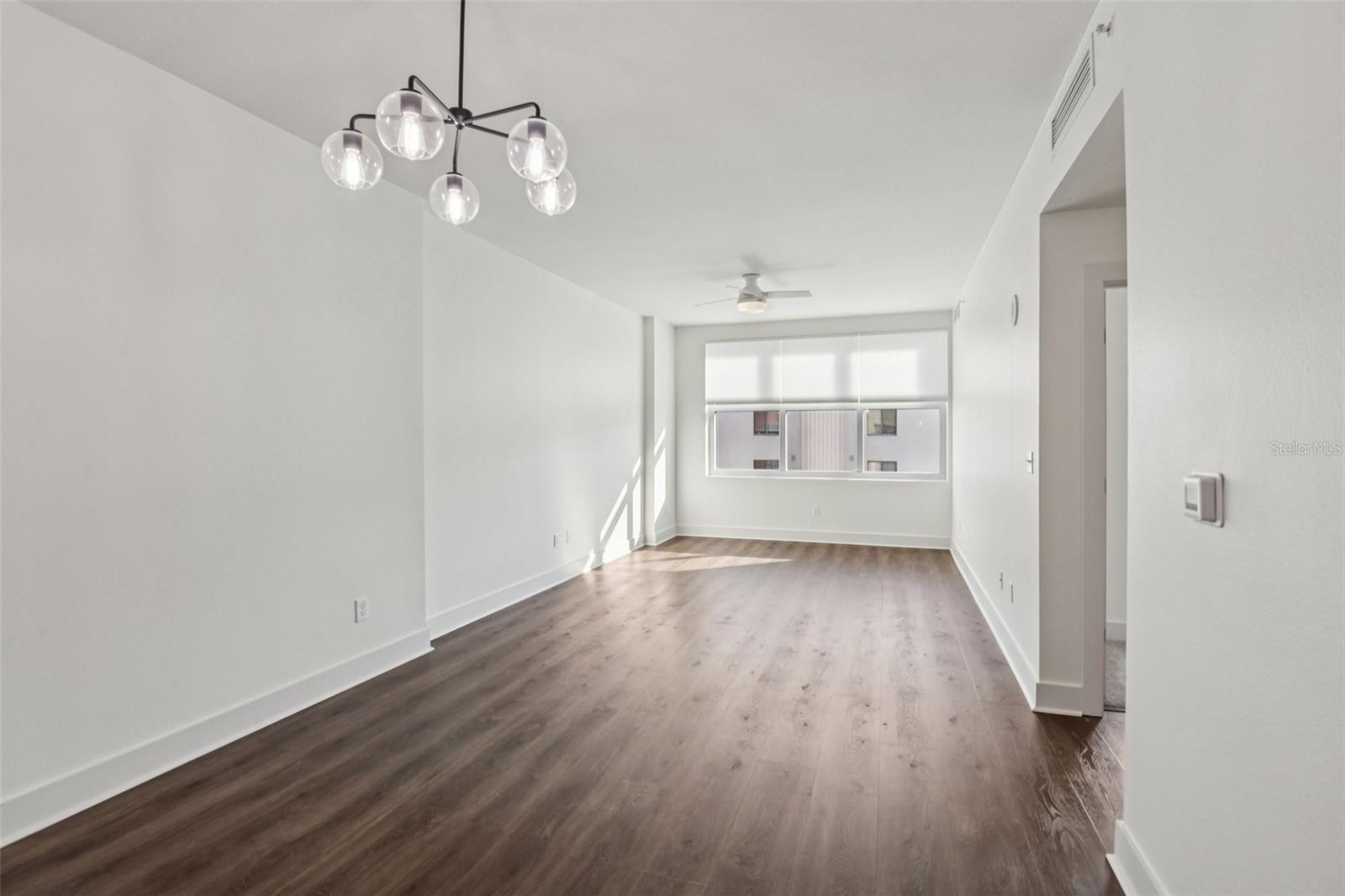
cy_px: 448
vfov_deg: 73.7
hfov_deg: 96.7
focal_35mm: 16
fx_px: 598
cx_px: 672
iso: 400
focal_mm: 16
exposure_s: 1/200
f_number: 8
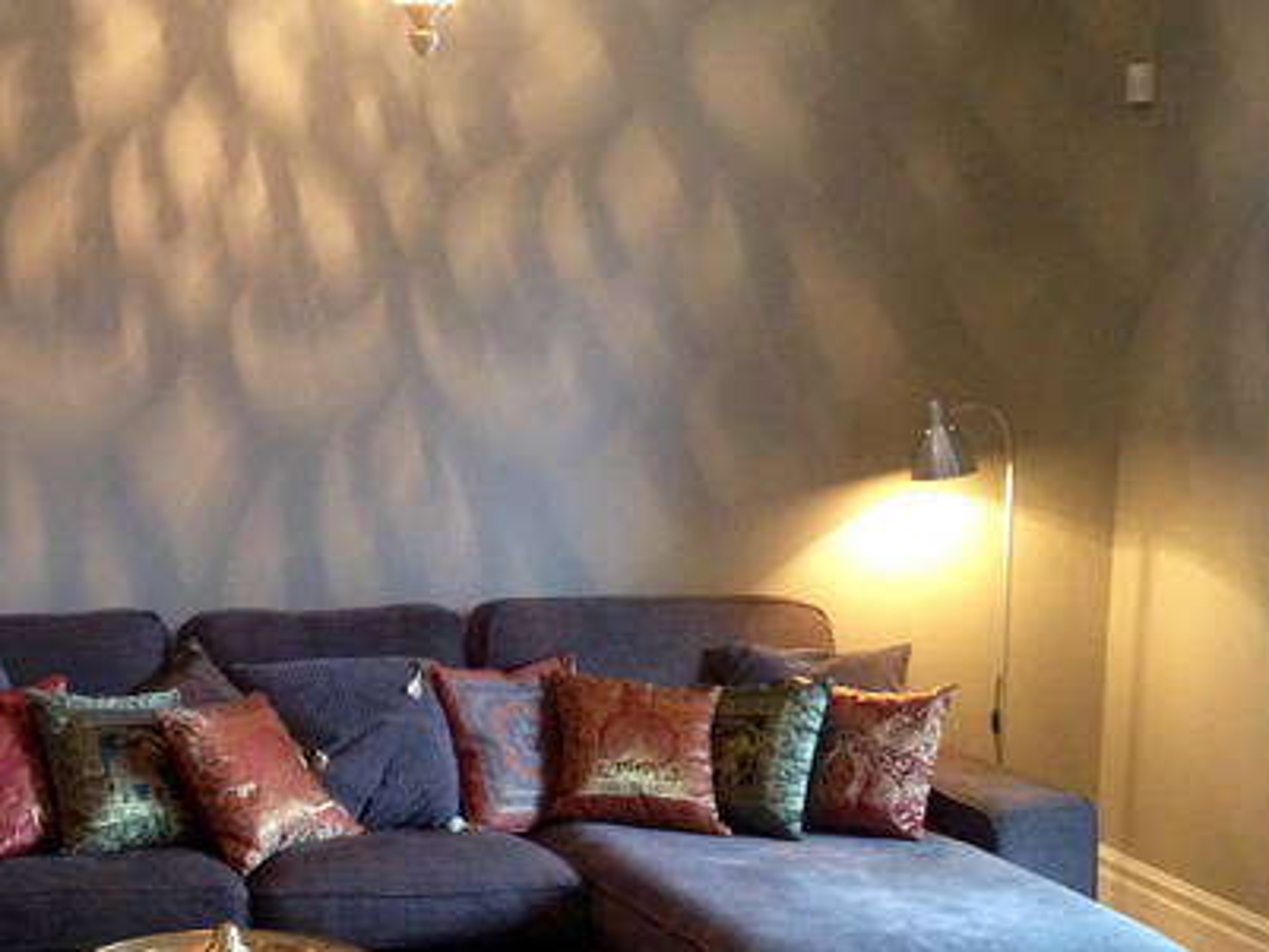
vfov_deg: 22.6
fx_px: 2384
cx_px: 288
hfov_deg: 29.3
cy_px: 531
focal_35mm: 65
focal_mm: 4.12
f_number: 2.4
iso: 320
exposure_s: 1/17
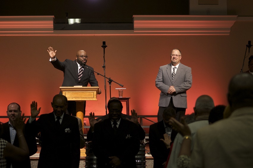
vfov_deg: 10.1
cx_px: 126
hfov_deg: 15.2
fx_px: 947
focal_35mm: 135
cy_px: 84
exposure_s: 1/160
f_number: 4
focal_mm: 90
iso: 1600
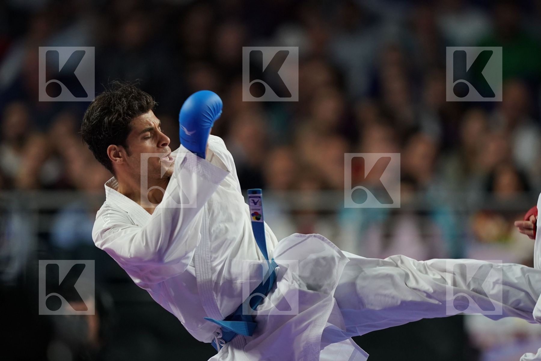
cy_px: 180
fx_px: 9016
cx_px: 270
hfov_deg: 3.4
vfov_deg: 2.3
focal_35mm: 600
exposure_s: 1/1000
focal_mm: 400
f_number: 2.8
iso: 2000
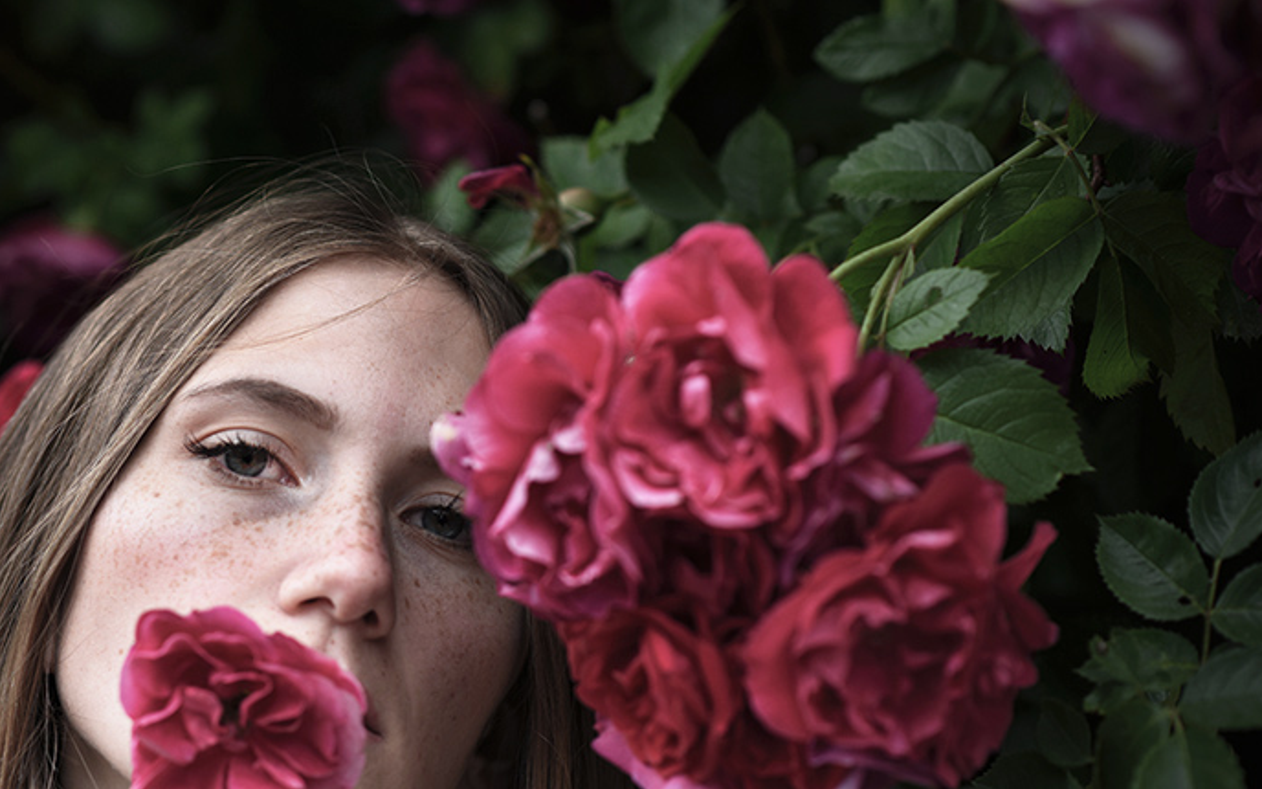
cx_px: 369
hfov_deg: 16.5
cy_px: 476
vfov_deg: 10.4
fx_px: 4334
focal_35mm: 126
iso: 200
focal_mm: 85
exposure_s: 1/1250
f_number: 2.8
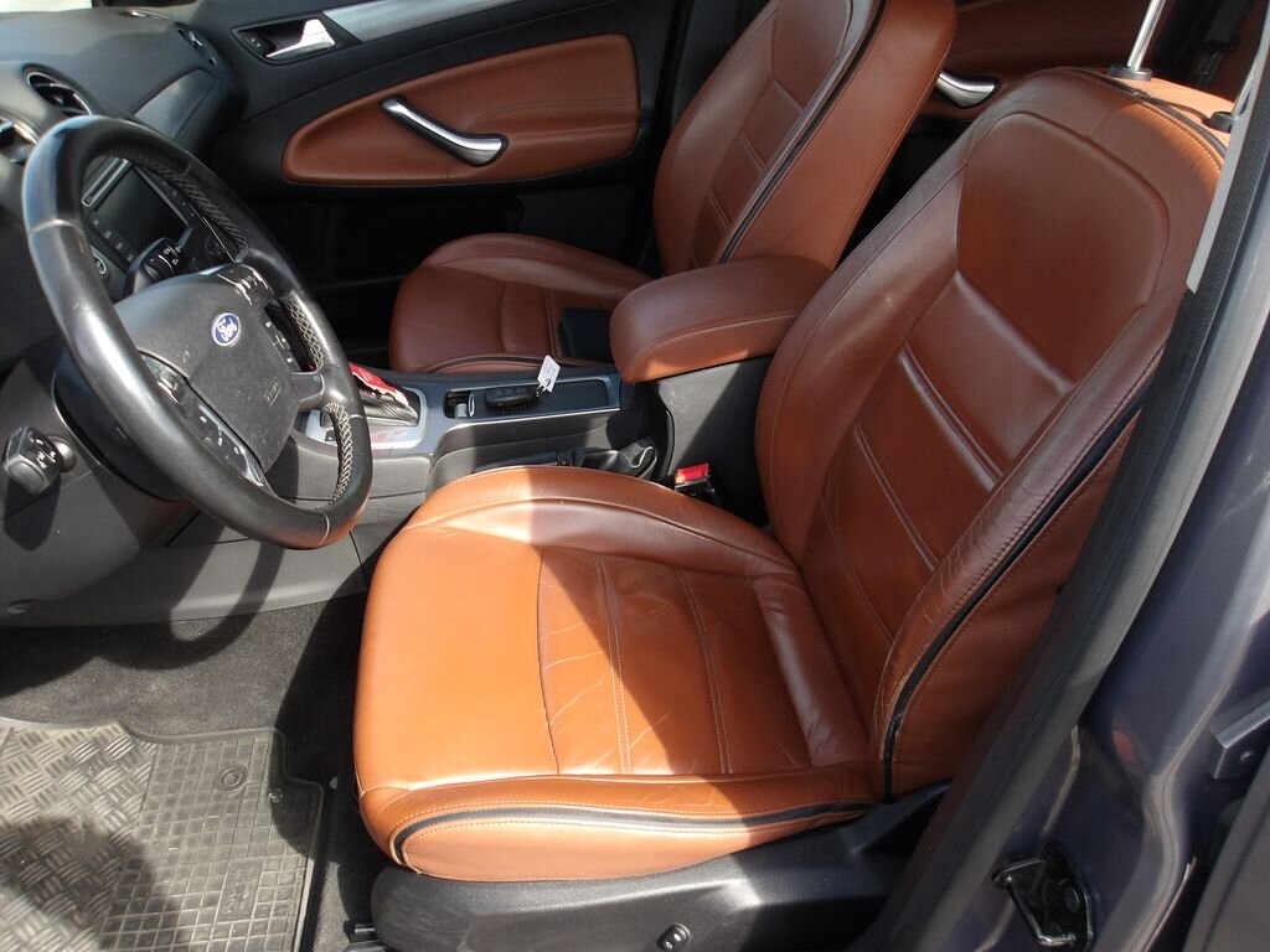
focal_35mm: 27
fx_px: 991
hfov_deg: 65.3
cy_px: 476
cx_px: 635
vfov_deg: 51.4
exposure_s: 1/153
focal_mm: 4.9
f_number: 3
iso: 100
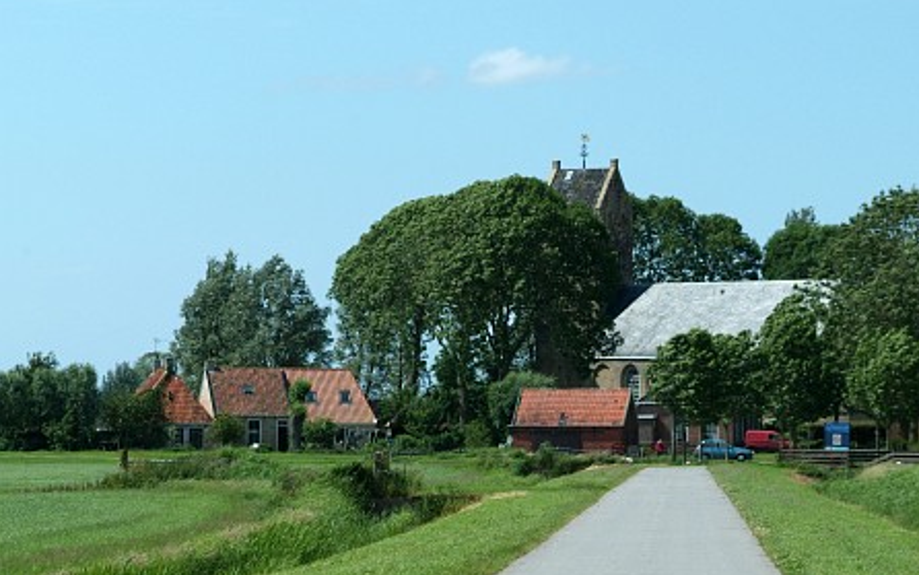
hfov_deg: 13.9
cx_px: 462
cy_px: 286
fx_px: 3783
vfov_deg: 8.7
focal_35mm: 151
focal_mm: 98
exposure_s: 1/1000
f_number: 5.6
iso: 200
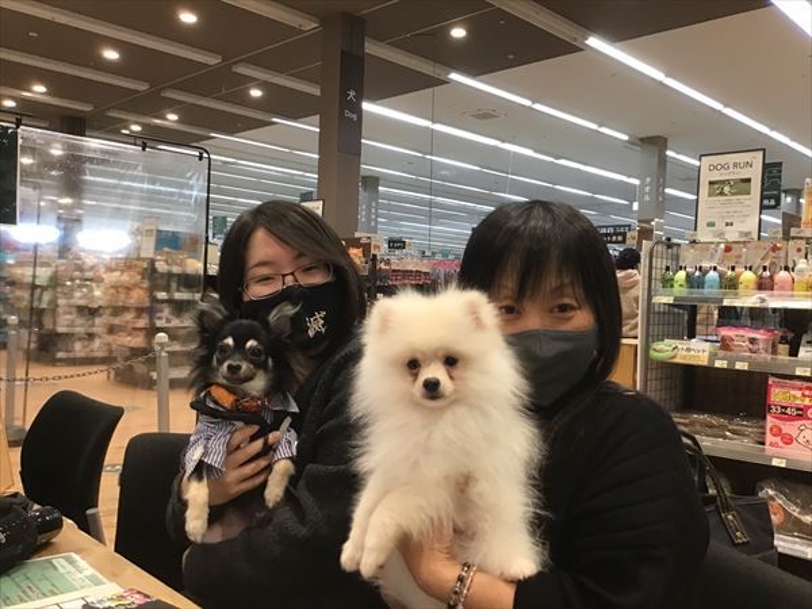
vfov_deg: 45.4
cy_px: 304
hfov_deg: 58.4
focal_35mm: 31
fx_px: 727
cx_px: 406
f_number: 2.4
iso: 40
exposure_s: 1/30
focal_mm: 3.3
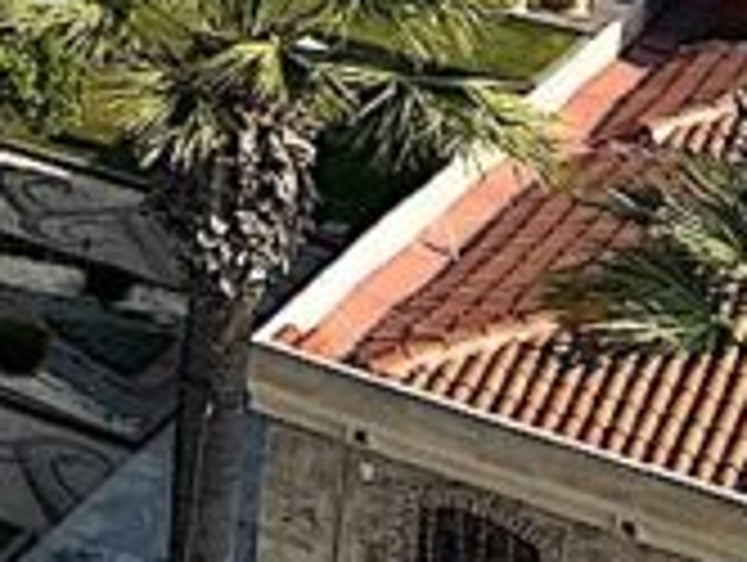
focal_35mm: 160
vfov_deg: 8.4
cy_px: -881
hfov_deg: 9.8
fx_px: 3458
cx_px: -1408
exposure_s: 1/4310
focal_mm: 5.1
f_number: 1.6
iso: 50
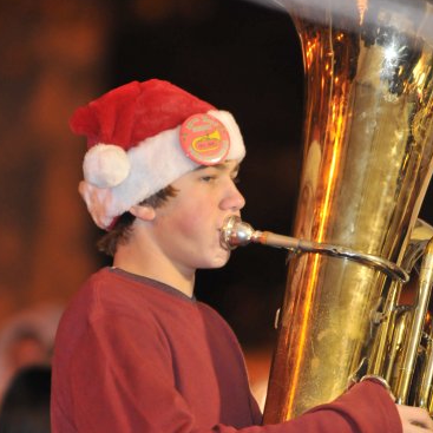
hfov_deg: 4.2
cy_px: 268
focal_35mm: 417
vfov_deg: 4.2
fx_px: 5901
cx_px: 219
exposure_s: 1/40
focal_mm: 200
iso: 800
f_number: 2.8
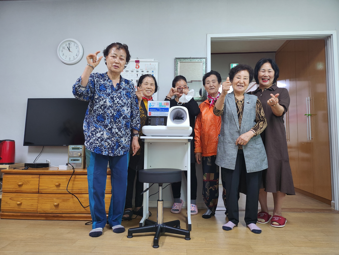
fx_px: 235
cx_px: 170
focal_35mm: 24
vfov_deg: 56.8
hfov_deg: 71.6
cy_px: 128
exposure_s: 1/120
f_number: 1.8
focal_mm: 5
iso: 320
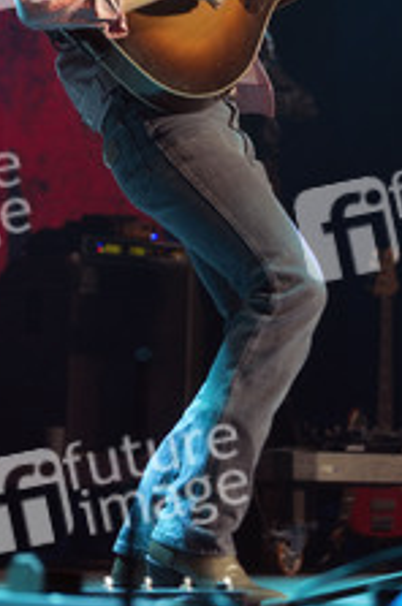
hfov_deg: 9.8
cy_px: 82
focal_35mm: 140
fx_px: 2352
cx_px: 187
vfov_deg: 14.5
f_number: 3.2
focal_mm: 78
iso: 1600
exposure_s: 1/200
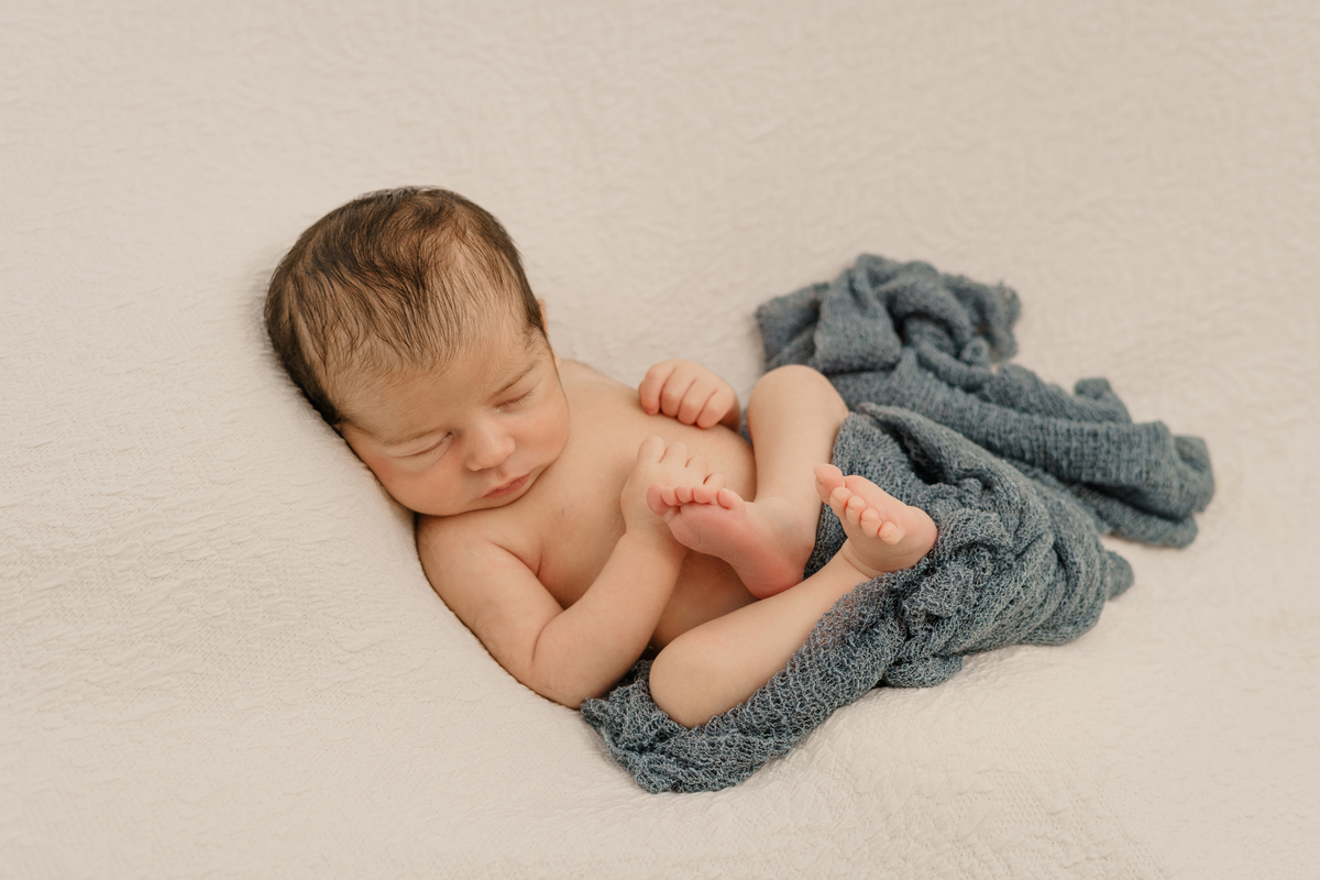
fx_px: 1833
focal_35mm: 50
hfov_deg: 39.6
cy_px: 440
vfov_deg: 27.0
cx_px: 660
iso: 500
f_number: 3.5
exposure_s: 1/200
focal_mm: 50
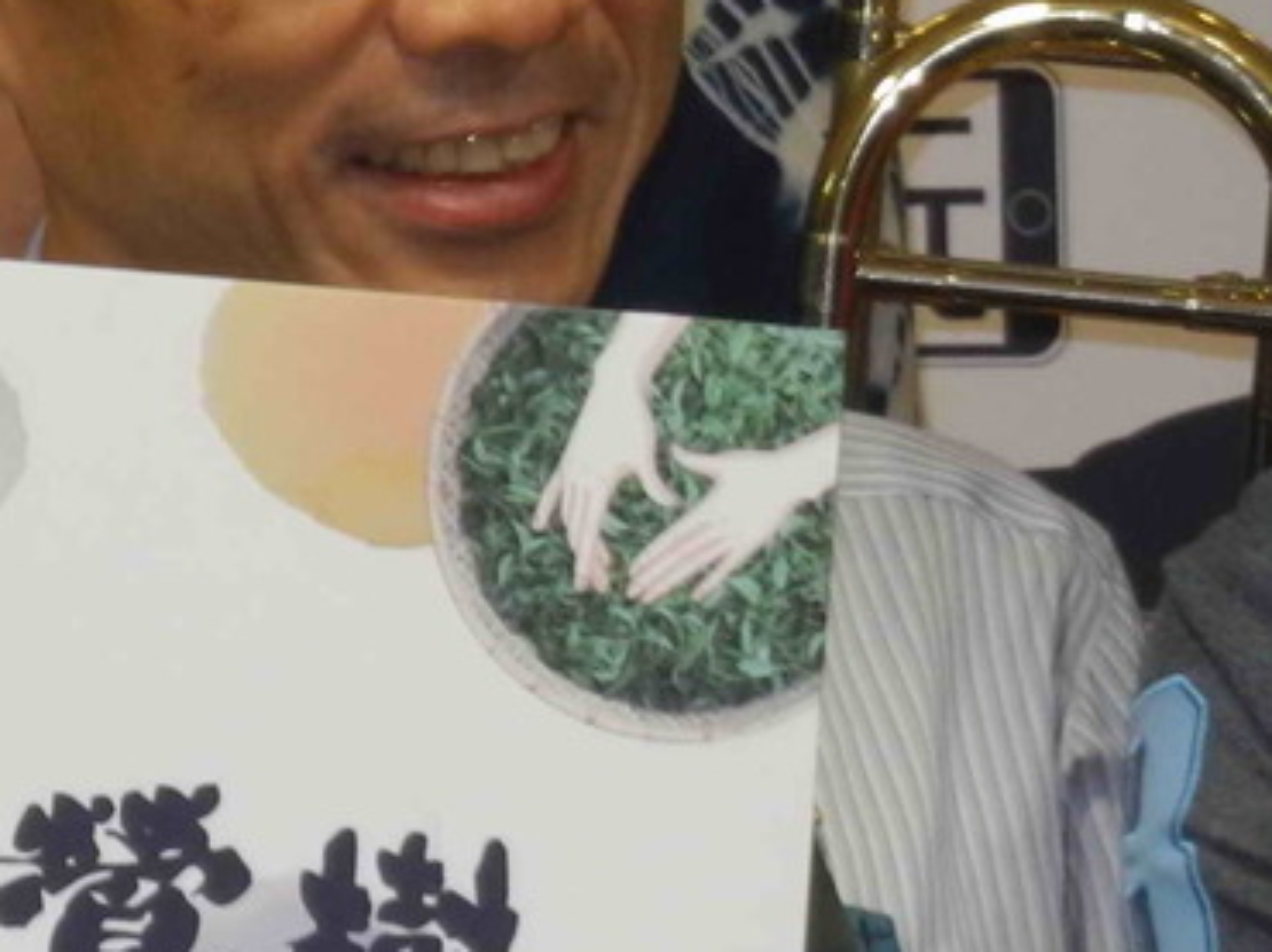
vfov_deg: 2.7
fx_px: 20124
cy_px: 538
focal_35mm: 548
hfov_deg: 3.6
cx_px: 2513
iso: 200
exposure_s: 1/30
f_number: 5
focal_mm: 28.9
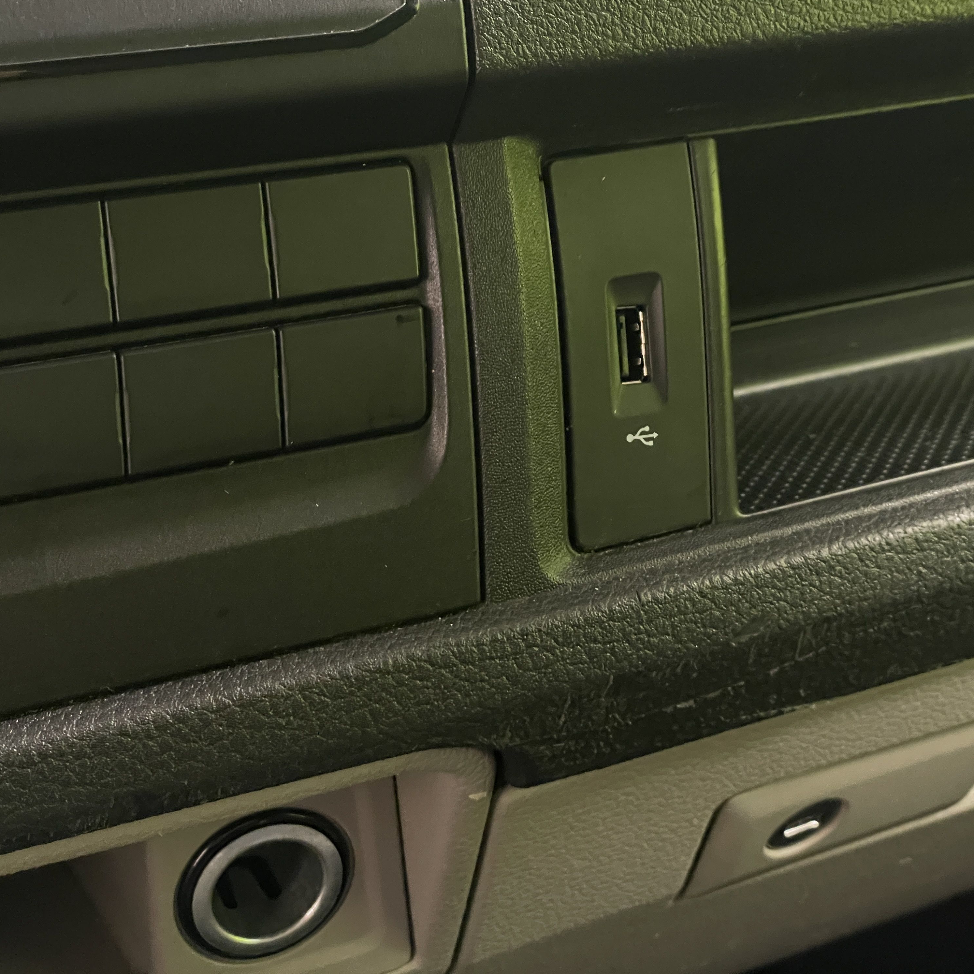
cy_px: 487
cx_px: 580
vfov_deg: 27.7
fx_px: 1974
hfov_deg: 27.7
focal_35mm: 62
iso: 1000
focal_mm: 6
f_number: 2
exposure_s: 1/33
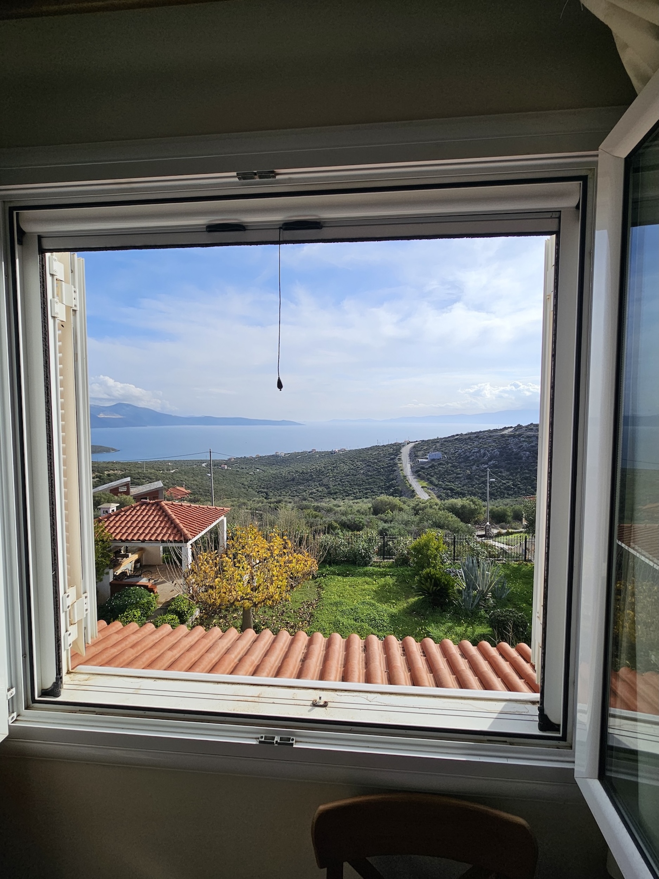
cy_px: 440
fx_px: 330
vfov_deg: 106.2
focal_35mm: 13
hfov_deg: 89.9
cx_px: 330
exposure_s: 1/3050
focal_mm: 2.2
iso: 50
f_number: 2.2
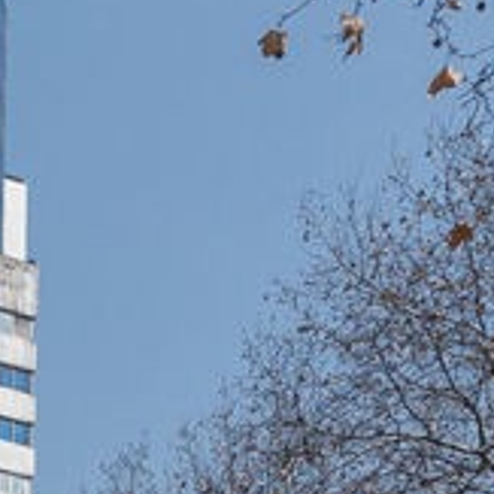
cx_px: -300
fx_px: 1615
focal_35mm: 100
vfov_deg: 16.9
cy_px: 523
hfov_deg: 15.7
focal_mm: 24
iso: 400
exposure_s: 1/1250
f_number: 8
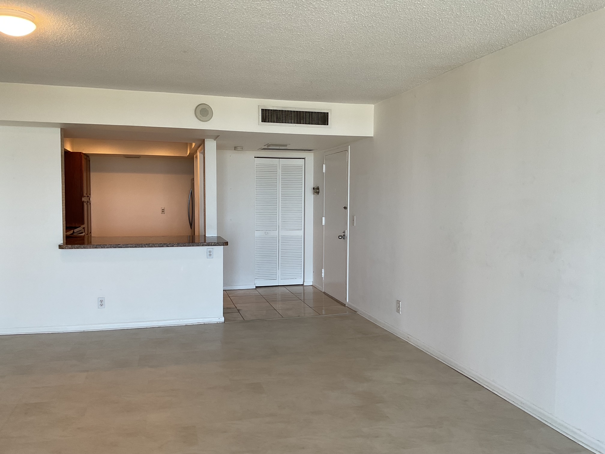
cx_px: 302
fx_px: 507
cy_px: 227
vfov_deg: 48.2
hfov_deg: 61.7
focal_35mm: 29
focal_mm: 3
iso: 50
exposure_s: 1/120
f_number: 1.8
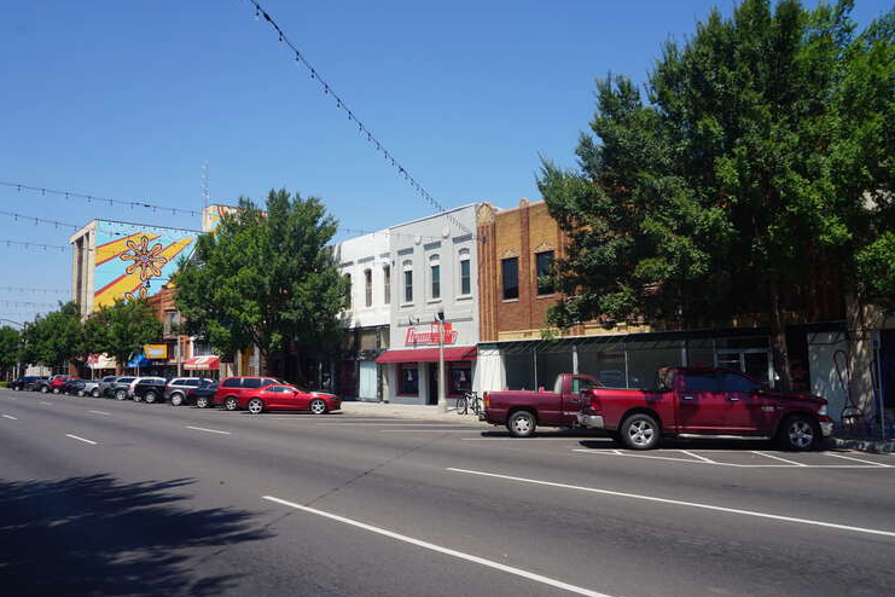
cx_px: 452
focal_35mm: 28
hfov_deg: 65.5
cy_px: 303
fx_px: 696
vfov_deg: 46.4
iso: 100
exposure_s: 1/125
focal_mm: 18
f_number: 11
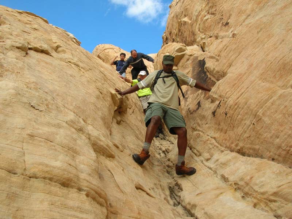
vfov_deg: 40.7
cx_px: 146
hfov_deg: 52.7
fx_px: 295
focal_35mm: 35
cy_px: 110
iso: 50
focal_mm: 5.8
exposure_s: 1/127
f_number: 5.6
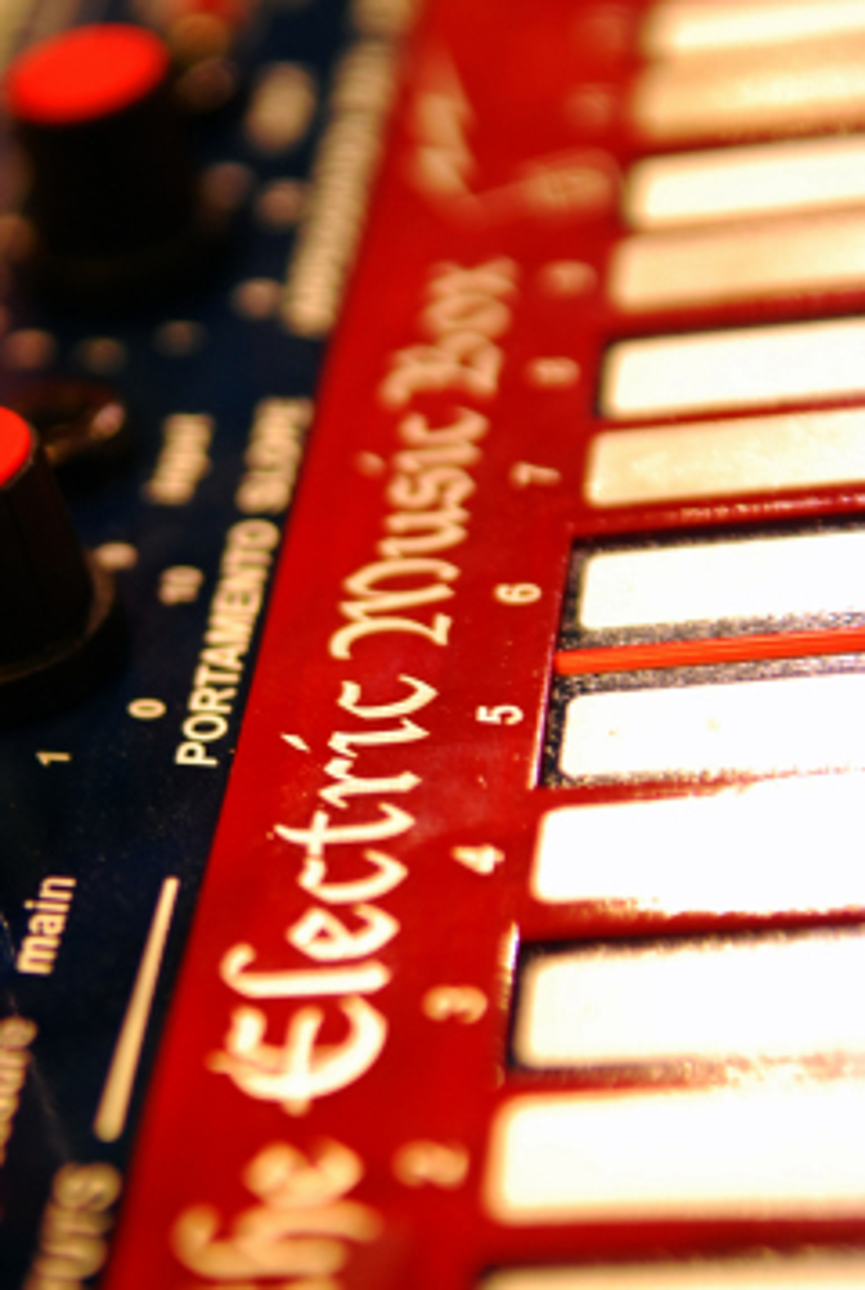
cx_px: 290
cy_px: 627
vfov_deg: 18.7
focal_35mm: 109
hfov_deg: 12.6
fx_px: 3913
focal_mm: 52
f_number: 2.8
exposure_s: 1/100
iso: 500
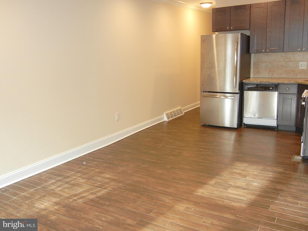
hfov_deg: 60.0
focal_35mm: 30
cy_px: 116
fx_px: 267
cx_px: 154
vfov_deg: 46.8
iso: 200
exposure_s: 1/30
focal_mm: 5.4
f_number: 3.5
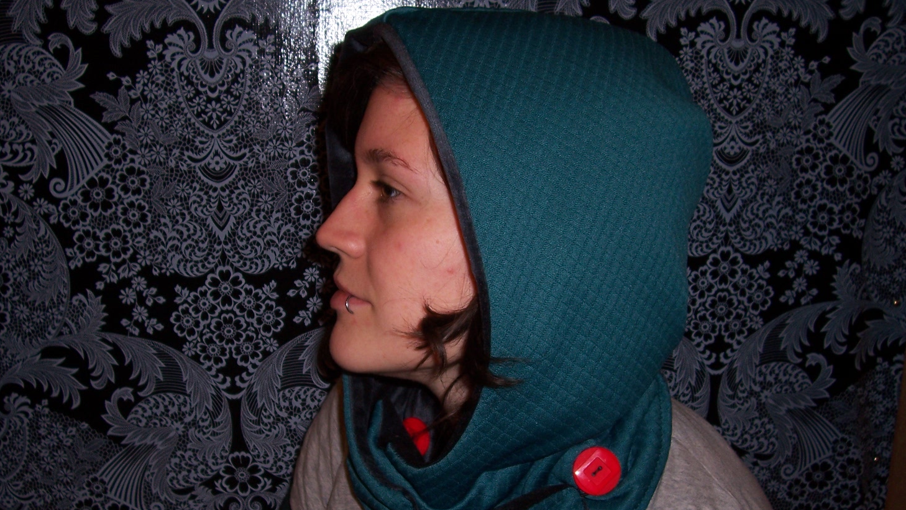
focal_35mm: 38
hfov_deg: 52.8
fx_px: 913
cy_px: 308
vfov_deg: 31.1
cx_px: 444
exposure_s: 1/60
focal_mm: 5.6
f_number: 2.7
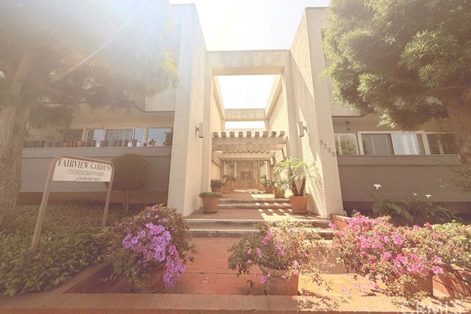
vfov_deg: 77.0
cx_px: 237
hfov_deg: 100.4
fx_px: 196
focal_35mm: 15
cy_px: 137
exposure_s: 1/770
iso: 32
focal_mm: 2.22
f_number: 2.2
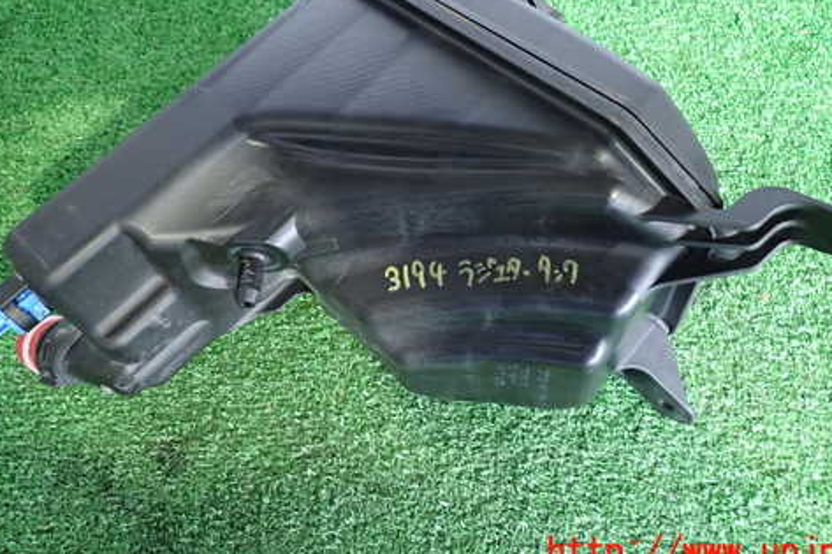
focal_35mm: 33
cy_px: 179
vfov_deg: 39.4
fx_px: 762
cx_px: 417
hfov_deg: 57.2
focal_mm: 4.5
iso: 500
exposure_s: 1/30
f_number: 2
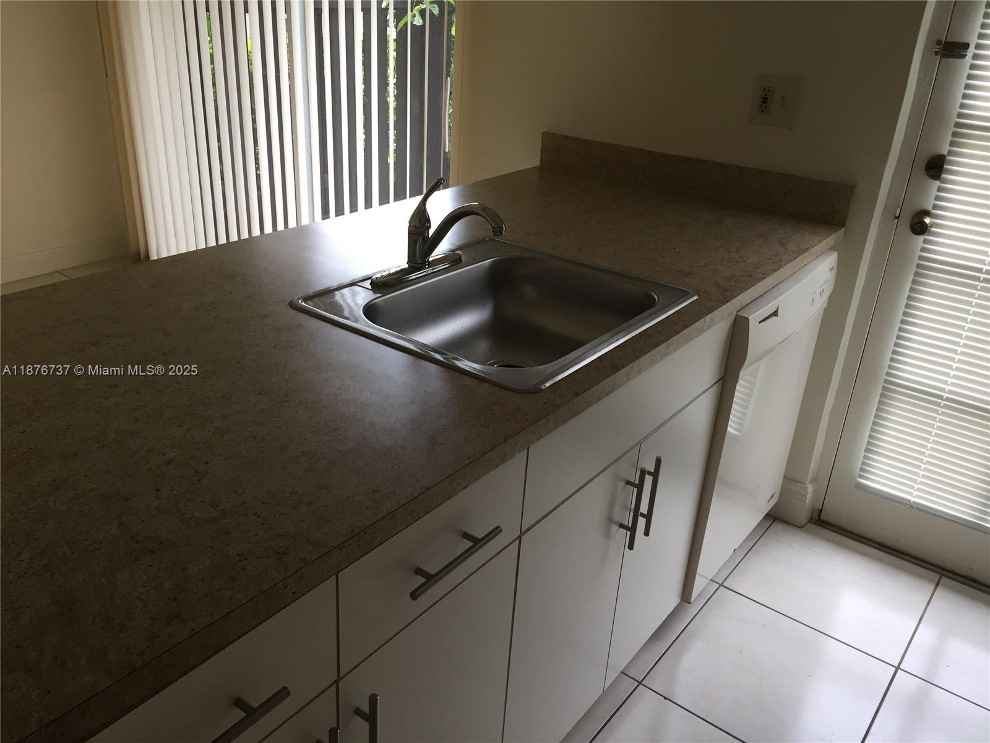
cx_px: 495
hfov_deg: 61.7
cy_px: 372
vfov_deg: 48.2
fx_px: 829
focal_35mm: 29
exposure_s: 1/30
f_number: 2.2
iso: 32
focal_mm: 4.15
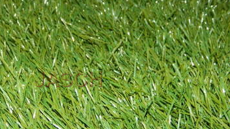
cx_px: 68
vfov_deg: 13.7
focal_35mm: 88
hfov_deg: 24.0
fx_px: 536
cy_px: 79
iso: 200
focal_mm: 10.2
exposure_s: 1/50
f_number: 3.8
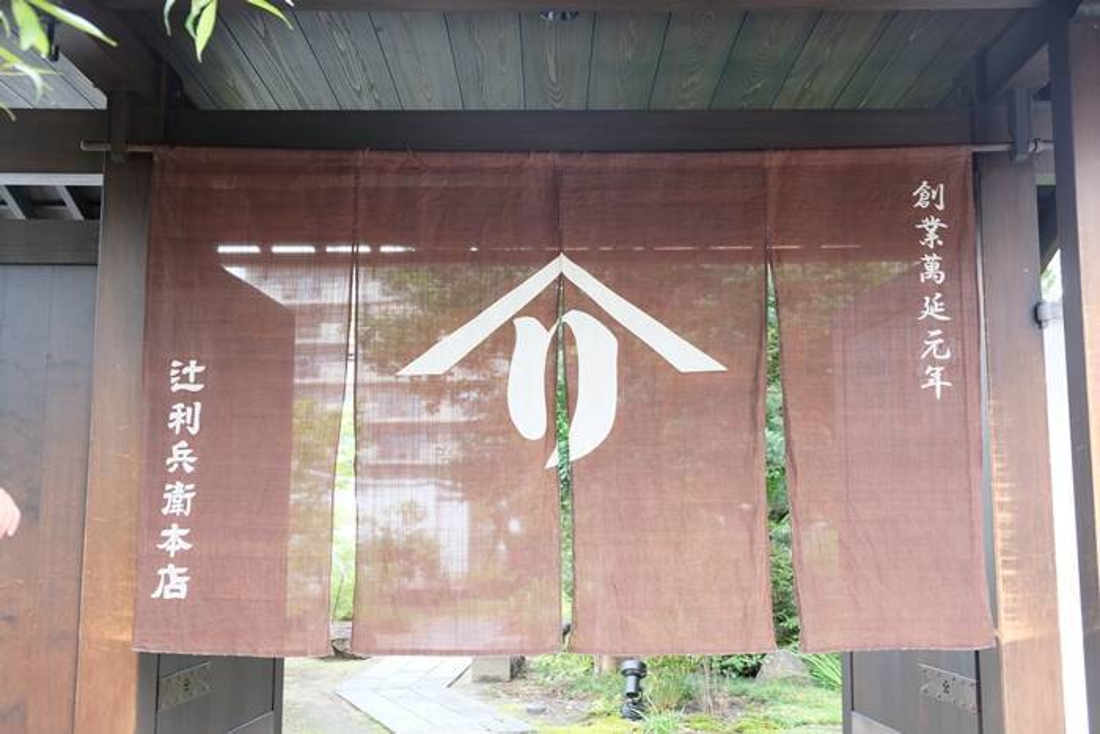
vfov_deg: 37.9
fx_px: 1070
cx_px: 550
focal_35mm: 35
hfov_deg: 54.4
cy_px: 367
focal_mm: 23.3
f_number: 3.2
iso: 500
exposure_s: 1/125
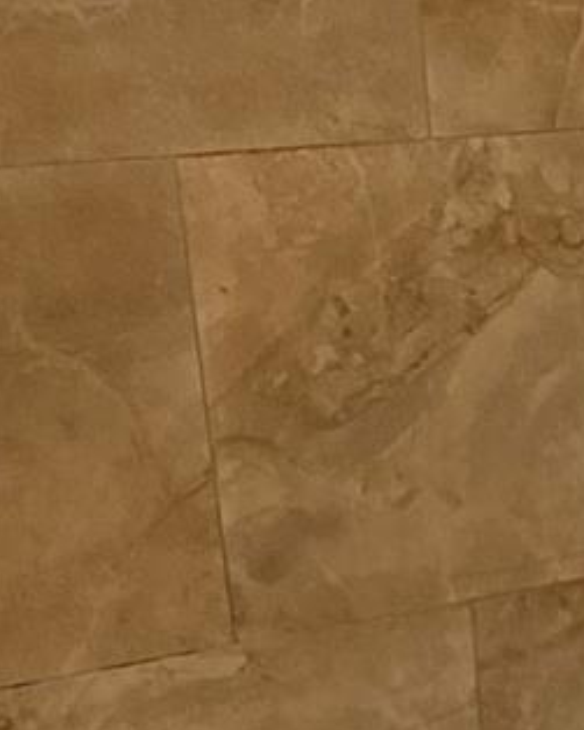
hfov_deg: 14.6
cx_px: 917
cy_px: 797
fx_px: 2097
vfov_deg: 19.0
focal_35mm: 97
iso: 500
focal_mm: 4.25
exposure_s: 1/40
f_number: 1.8
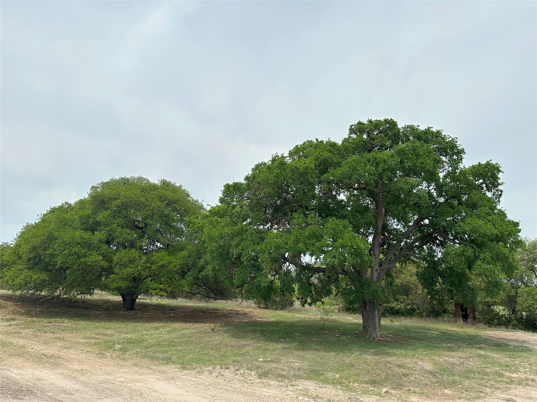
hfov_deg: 71.6
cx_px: 268
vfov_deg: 56.8
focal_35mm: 24
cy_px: 201
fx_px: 372
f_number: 1.78
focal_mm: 6.86
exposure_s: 1/8929
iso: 80
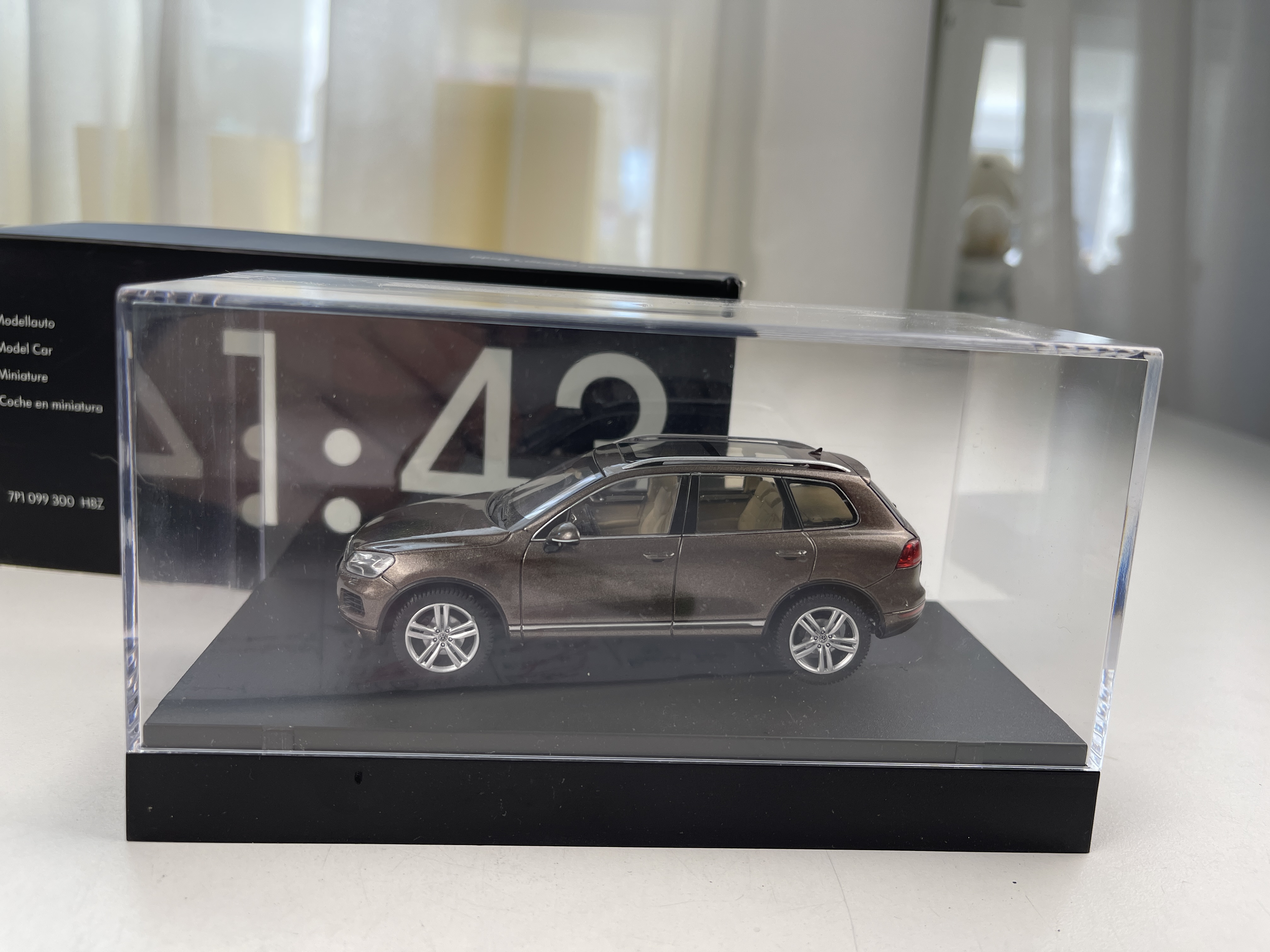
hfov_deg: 69.4
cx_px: 635
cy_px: 476
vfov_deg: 54.9
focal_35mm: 25
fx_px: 917
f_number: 1.6
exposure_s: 1/193
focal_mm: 5.1
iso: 32
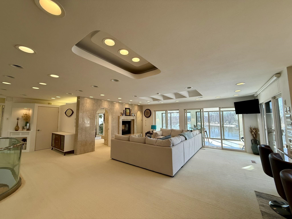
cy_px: 110
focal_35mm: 14
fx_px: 118
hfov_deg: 102.1
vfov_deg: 85.7
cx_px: 146
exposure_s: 1/157
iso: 64
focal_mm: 2.22
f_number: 2.2
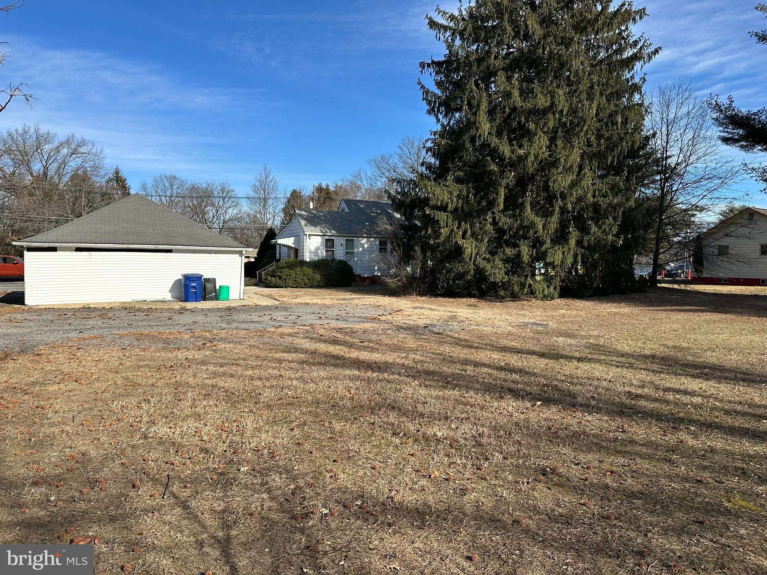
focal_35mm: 24
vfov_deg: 56.8
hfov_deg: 71.6
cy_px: 288
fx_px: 532
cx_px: 384
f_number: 1.78
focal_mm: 6.86
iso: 80
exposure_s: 1/3155
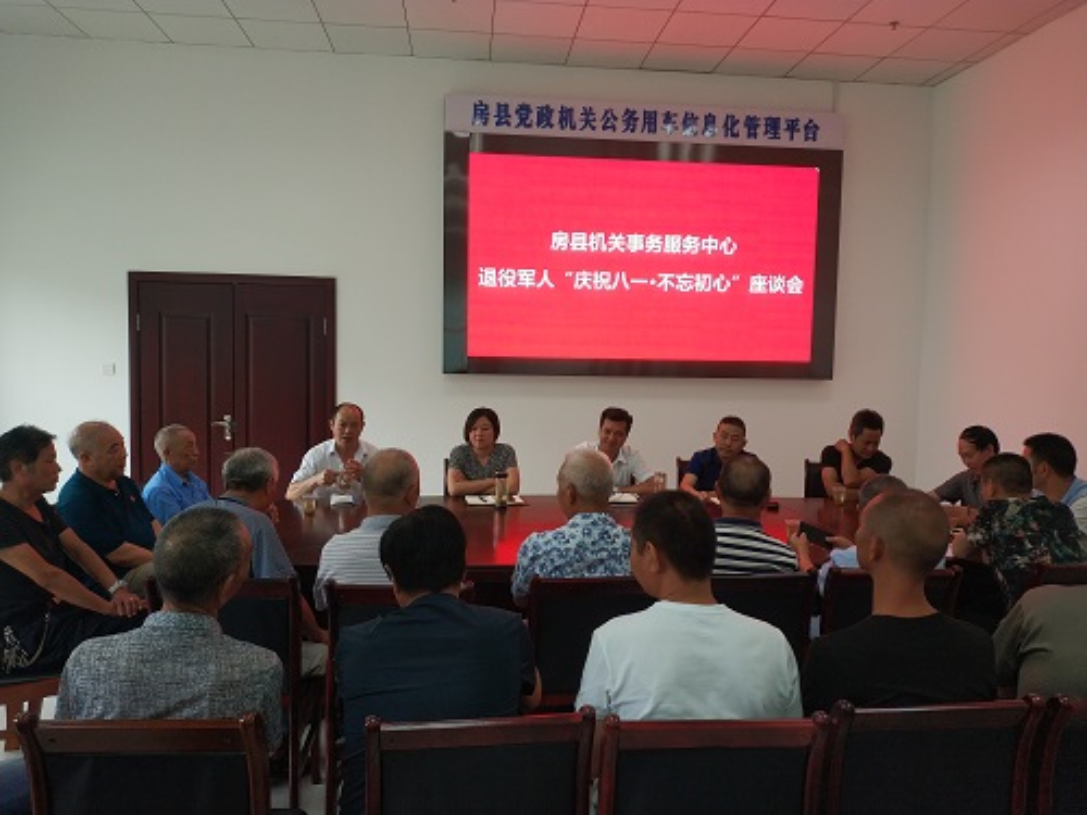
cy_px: 408
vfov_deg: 44.2
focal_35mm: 32
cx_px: 544
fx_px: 1005
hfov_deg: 56.8
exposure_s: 1/50
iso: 123
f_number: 2
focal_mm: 4.5
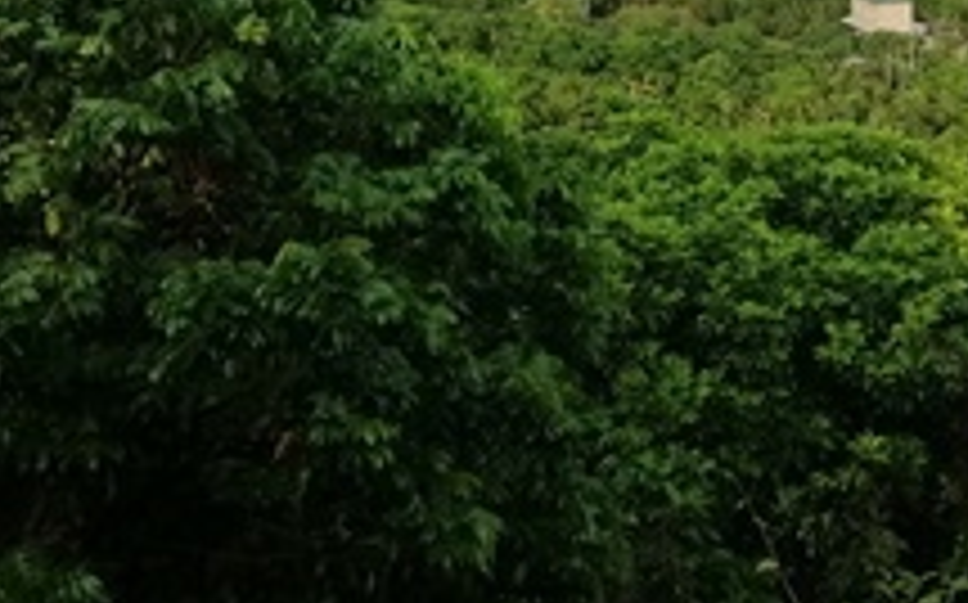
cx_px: 684
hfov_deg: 26.6
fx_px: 2030
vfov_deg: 15.9
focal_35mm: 77
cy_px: -216
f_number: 2.2
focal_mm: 3.81
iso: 50
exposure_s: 1/711
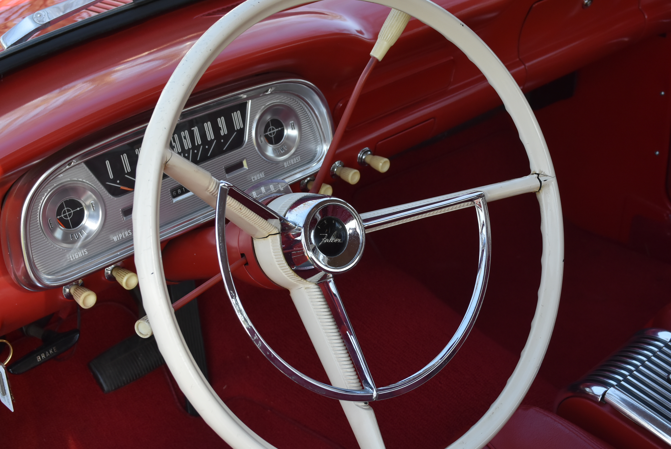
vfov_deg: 28.1
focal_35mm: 48
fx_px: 895
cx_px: 336
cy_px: 224
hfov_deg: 41.1
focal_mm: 32
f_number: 8
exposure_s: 1/320
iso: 800
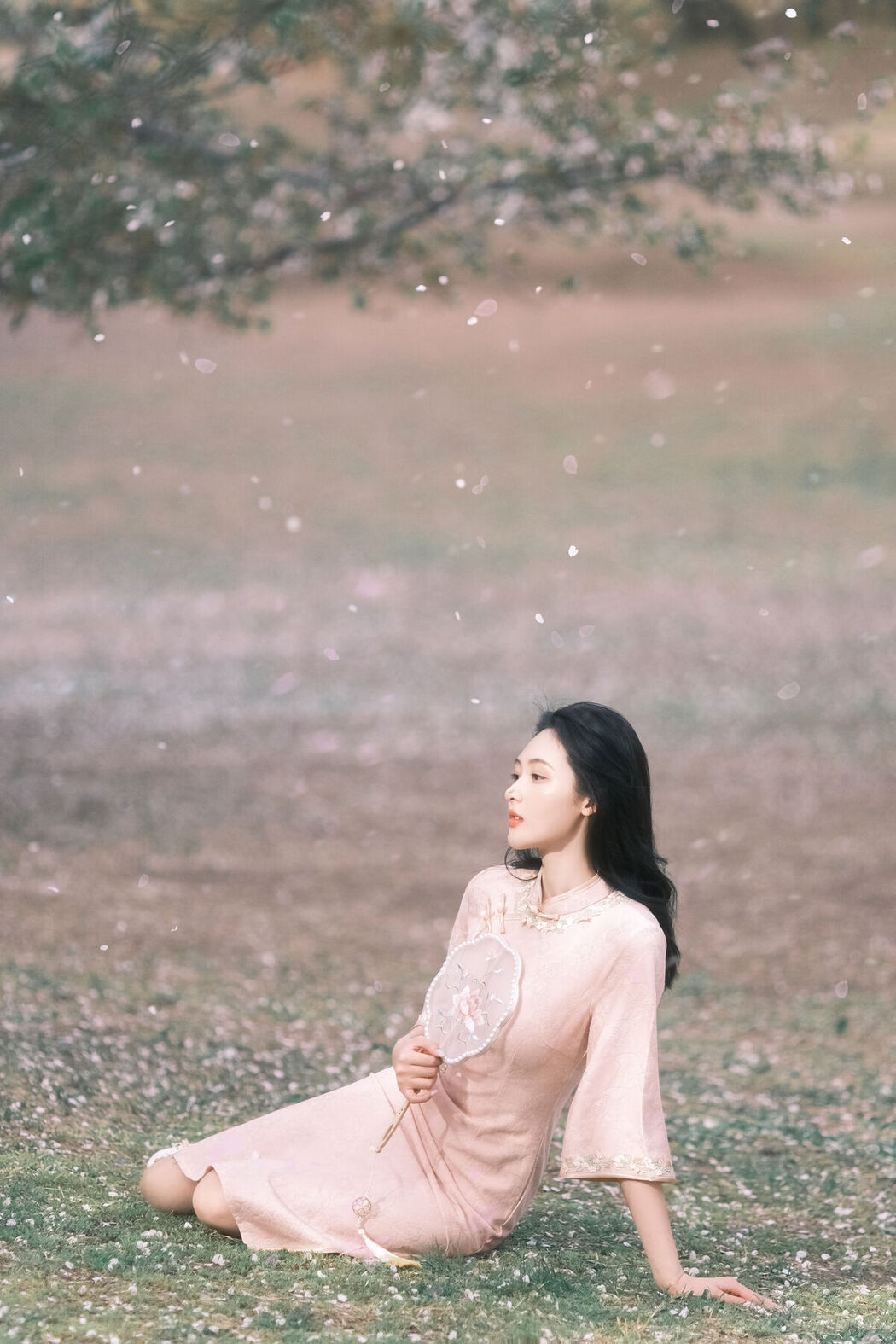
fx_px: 7578
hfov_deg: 6.8
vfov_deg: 10.1
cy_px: 672
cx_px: 448
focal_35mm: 203
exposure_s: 1/20000
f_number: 2
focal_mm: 135
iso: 2500
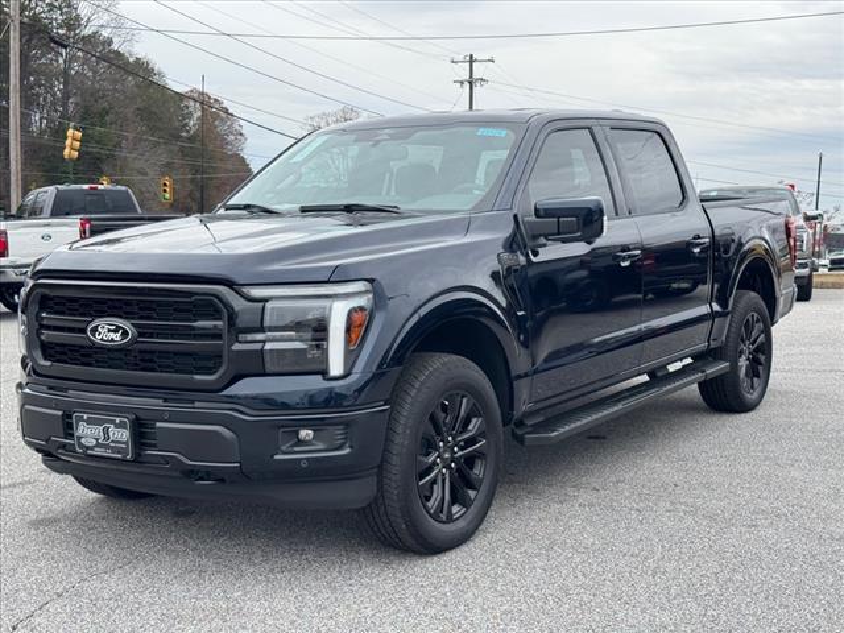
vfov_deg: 30.3
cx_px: 422
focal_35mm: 48
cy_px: 316
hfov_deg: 39.7
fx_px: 1170
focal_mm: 6.76
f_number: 1.78
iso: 64
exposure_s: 1/1011
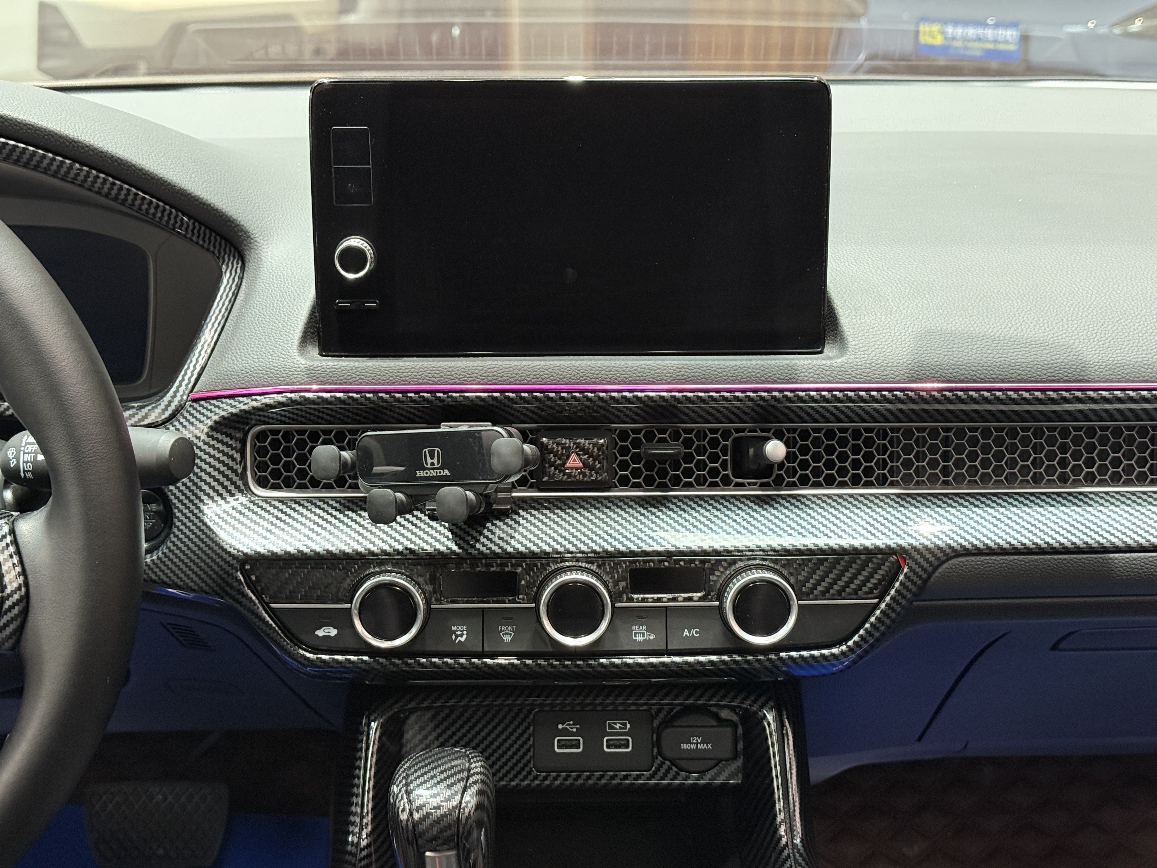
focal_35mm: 48
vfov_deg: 30.3
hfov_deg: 39.7
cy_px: 434
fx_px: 1604
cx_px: 578
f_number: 1.78
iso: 500
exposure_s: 1/25
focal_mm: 6.76
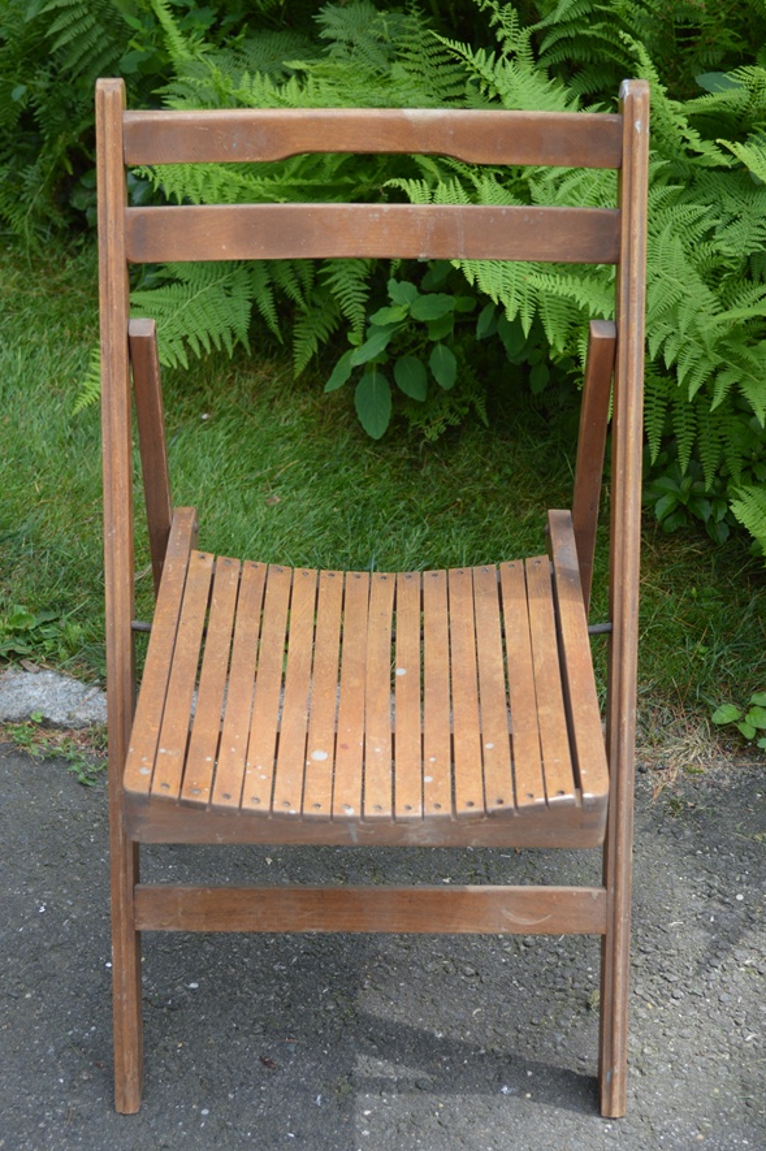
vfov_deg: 32.9
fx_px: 1949
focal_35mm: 61
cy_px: 600
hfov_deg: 22.2
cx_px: 374
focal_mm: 36
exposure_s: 1/125
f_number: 5.6
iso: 125
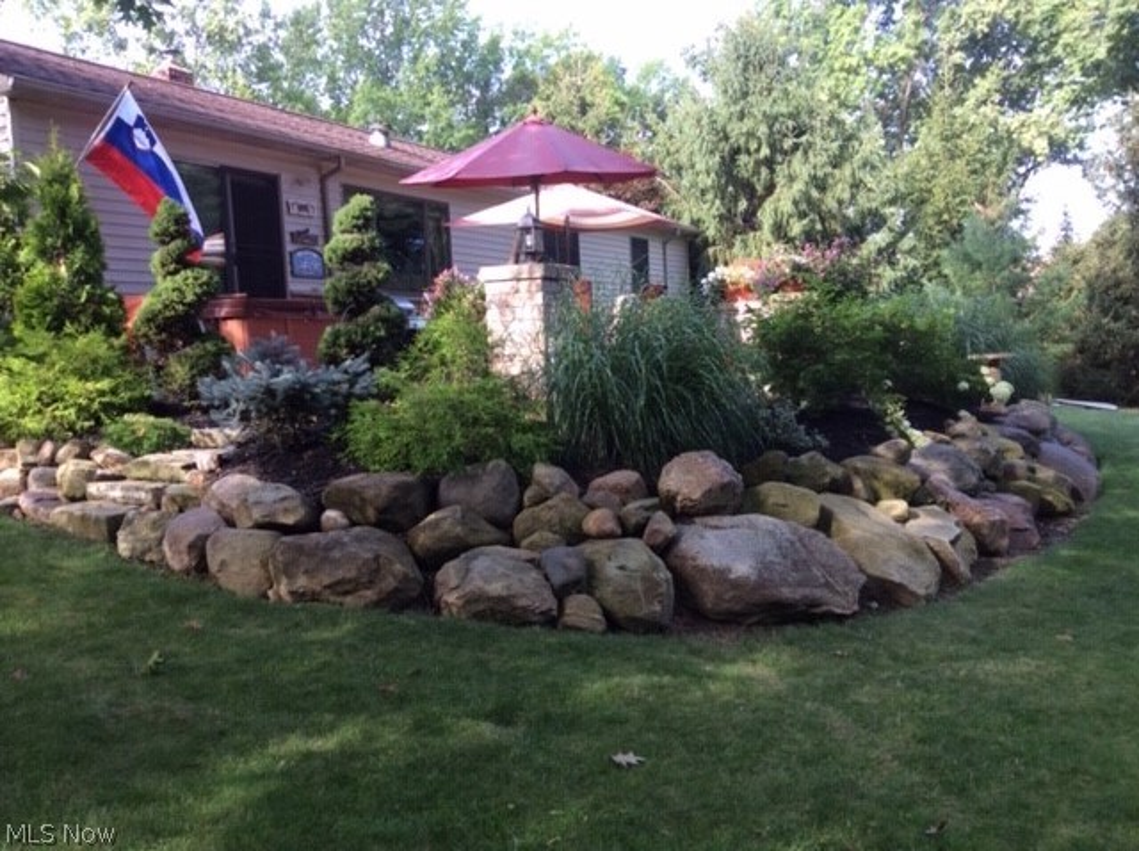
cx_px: 570
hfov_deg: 55.4
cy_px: 426
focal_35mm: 33
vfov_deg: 42.8
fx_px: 1084
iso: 32
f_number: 2.4
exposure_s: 1/124
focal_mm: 3.3
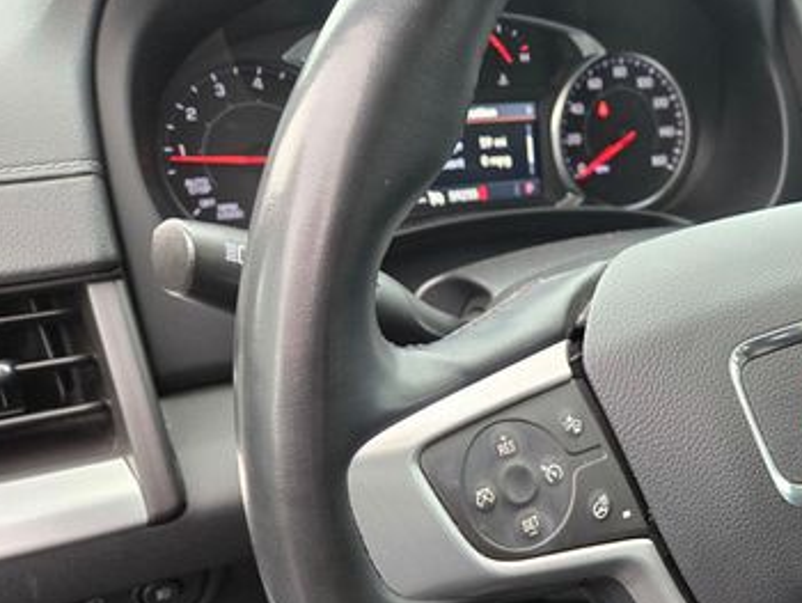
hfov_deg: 41.4
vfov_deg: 33.9
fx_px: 974
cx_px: 715
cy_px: 431
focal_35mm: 42
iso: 200
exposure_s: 1/120
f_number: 1.8
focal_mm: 5.4
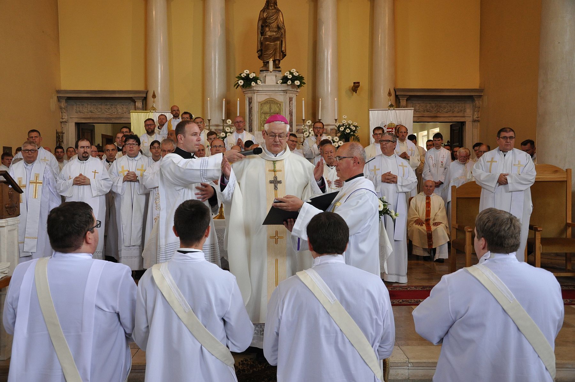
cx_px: 288
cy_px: 191
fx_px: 598
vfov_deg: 35.4
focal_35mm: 38
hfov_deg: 51.3
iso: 800
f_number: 5.6
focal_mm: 25
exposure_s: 1/80
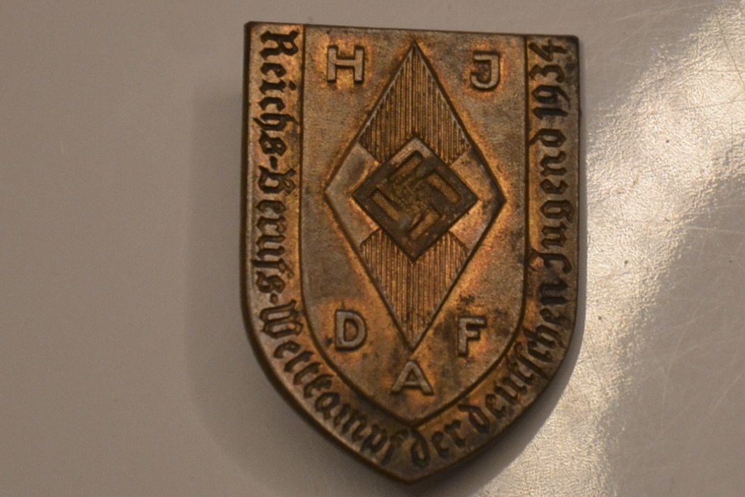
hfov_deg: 13.0
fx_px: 3260
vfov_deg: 8.7
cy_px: 248
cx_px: 372
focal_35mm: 158
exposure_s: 1/60
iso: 1250
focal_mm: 105
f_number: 5.6
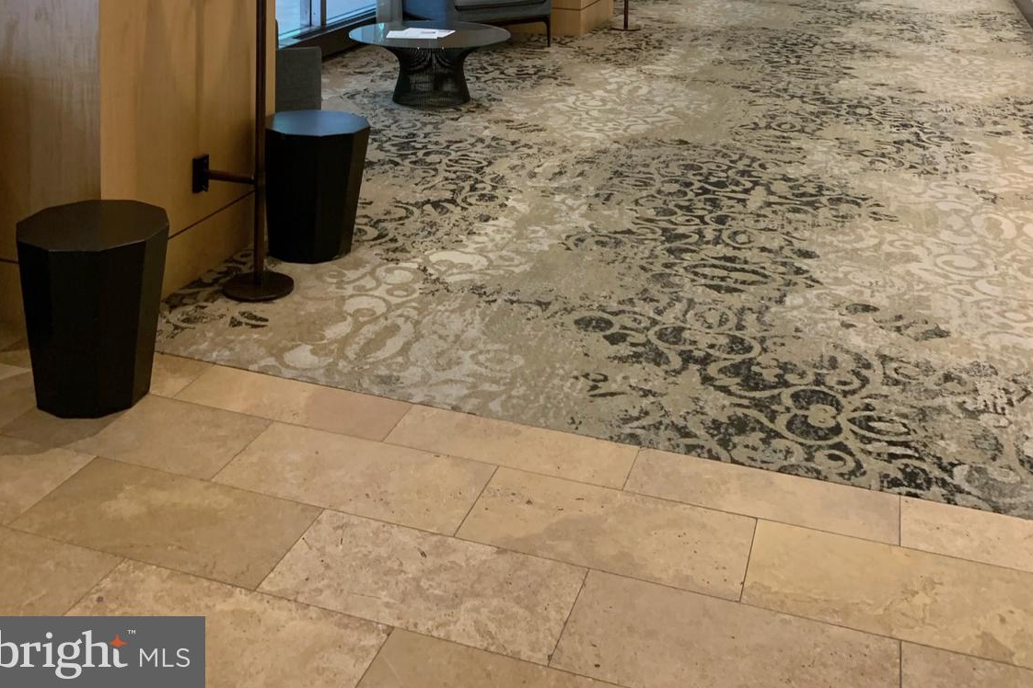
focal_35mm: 37
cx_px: 505
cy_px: -15
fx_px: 1062
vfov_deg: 32.7
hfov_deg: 51.9
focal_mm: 4.25
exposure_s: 1/60
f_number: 1.8
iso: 160
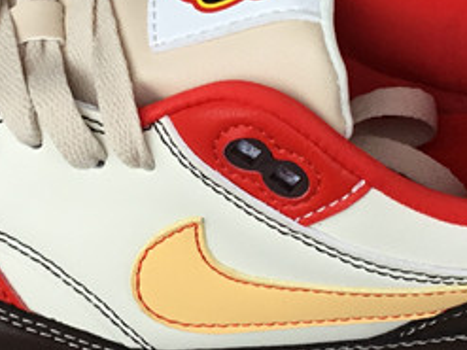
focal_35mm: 113
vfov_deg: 13.0
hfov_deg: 17.4
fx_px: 1524
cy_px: 65
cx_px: 163
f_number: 2.4
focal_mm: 3.3
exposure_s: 1/120
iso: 32
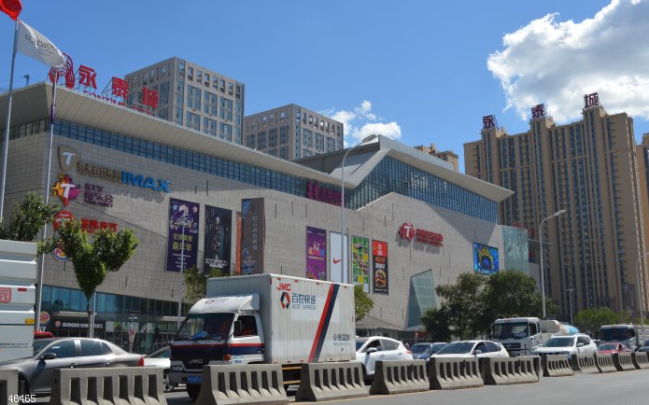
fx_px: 707
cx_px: 324
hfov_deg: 49.3
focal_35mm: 40
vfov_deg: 32.0
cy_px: 198
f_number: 8
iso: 100
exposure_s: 1/250
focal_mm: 26
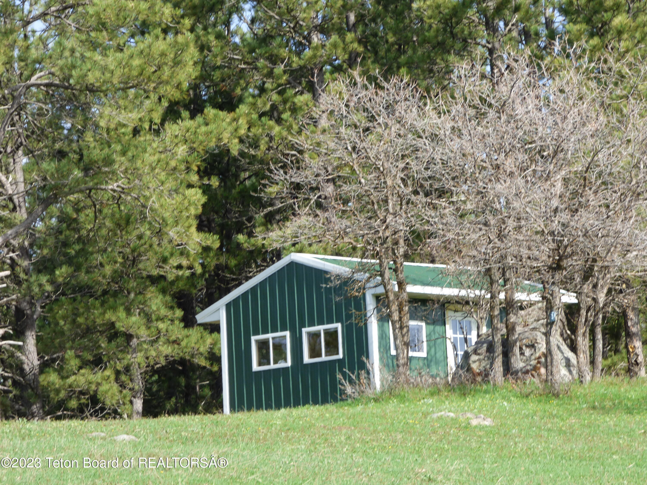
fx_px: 5981
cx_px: 324
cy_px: 242
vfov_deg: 4.6
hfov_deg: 6.2
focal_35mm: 320
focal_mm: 52.16
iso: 100
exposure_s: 1/200
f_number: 5.5
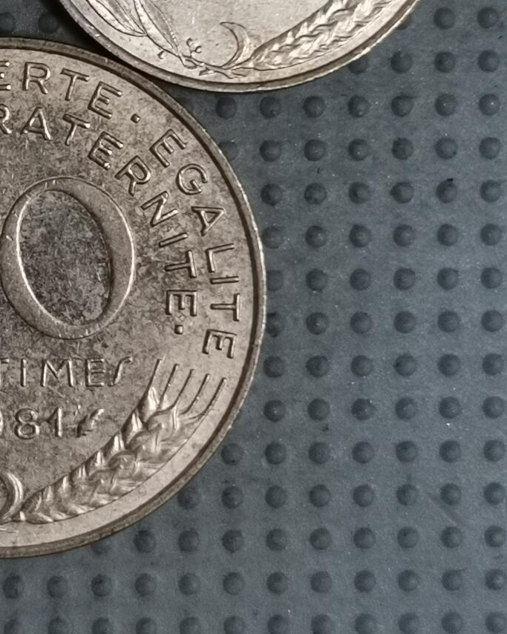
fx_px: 2007
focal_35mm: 107
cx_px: 25
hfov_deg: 14.2
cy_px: 116
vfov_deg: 17.8
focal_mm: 4.75
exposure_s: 1/30
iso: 250
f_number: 1.8
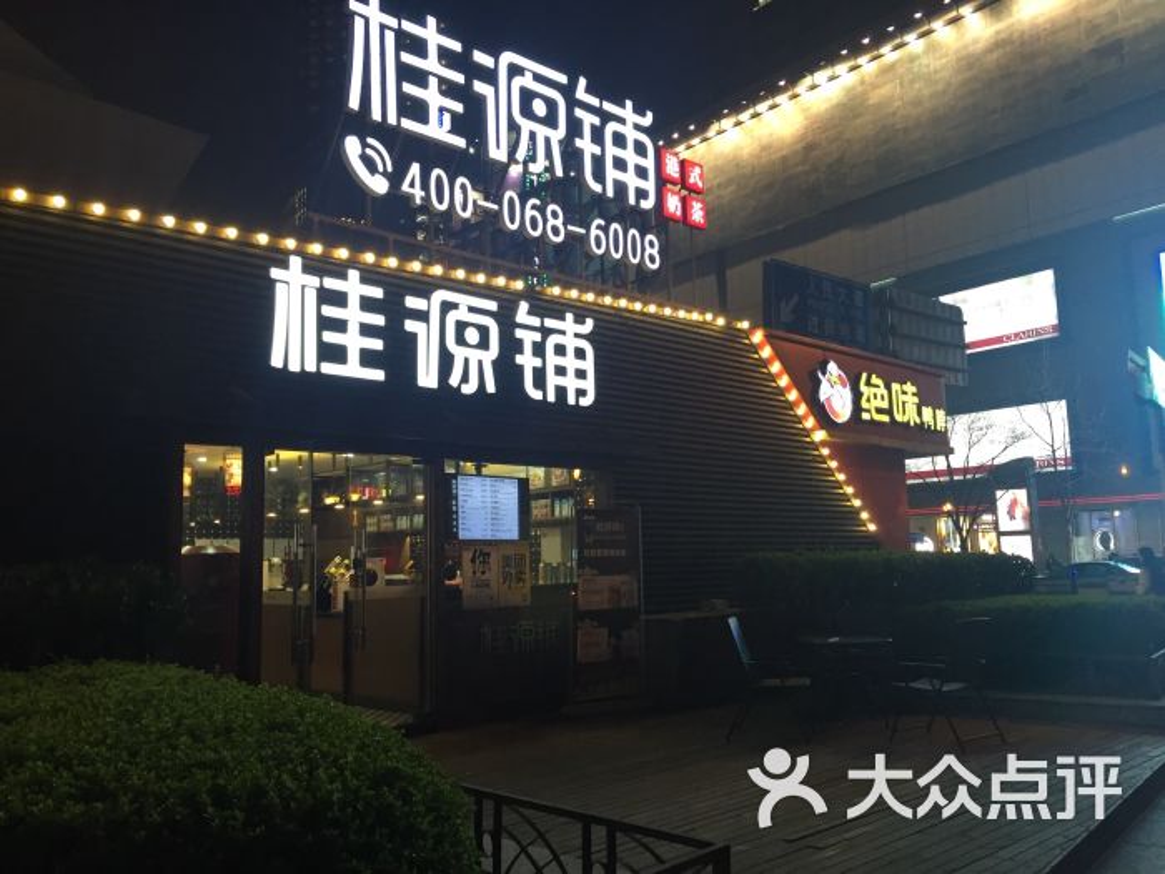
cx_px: 582
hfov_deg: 61.7
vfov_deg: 48.2
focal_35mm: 29
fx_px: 976
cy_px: 437
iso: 80
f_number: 2.2
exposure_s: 1/30
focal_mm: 4.15
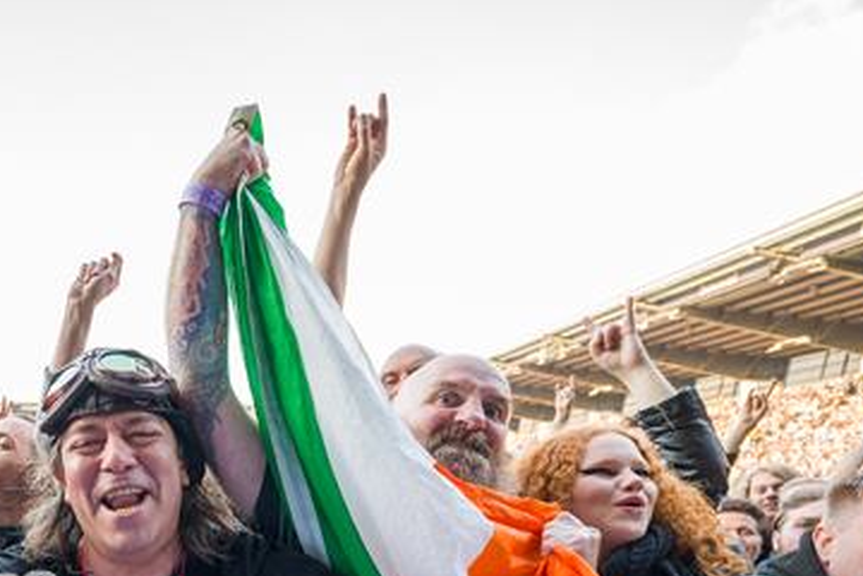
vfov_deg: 40.7
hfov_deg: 59.4
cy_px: 572
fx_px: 671
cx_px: 151
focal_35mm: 28
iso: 800
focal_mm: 14
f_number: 4
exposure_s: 1/250
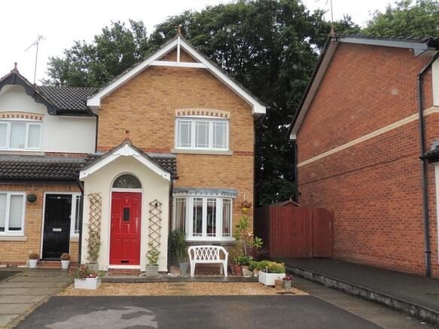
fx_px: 304
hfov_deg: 71.6
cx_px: 220
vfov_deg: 56.8
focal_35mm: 24
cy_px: 164
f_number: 3
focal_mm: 4.3
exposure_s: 1/200
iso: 100
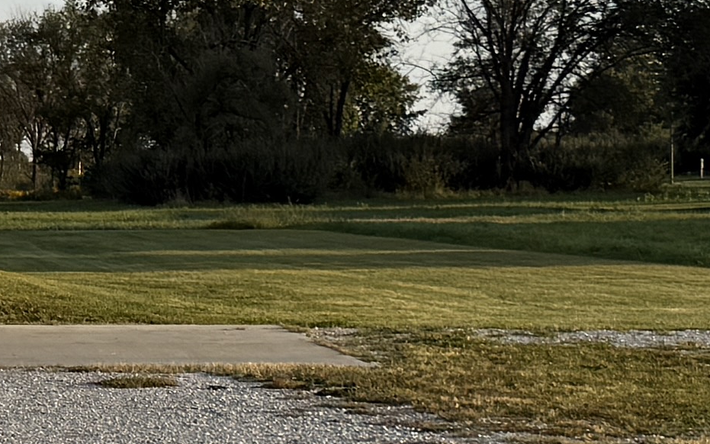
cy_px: 405
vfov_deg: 8.4
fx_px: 3019
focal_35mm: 156
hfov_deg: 12.7
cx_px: -356
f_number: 1.78
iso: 80
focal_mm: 6.76
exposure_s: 1/3021
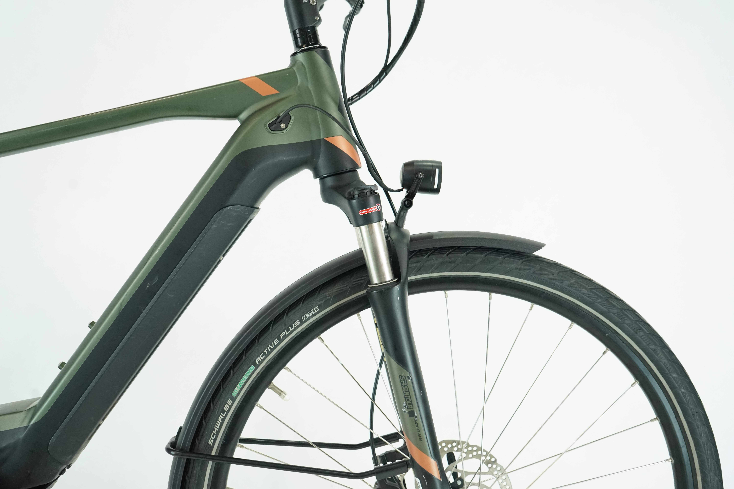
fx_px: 673
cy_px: 244
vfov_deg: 40.0
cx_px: 367
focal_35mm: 33
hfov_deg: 57.2
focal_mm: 33
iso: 2500
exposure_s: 1/200
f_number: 5.6
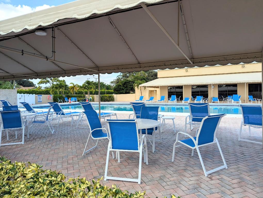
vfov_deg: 56.9
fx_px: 183
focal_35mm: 24
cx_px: 132
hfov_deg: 71.5
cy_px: 99
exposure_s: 1/1595
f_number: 1.85
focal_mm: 6.81
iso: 54
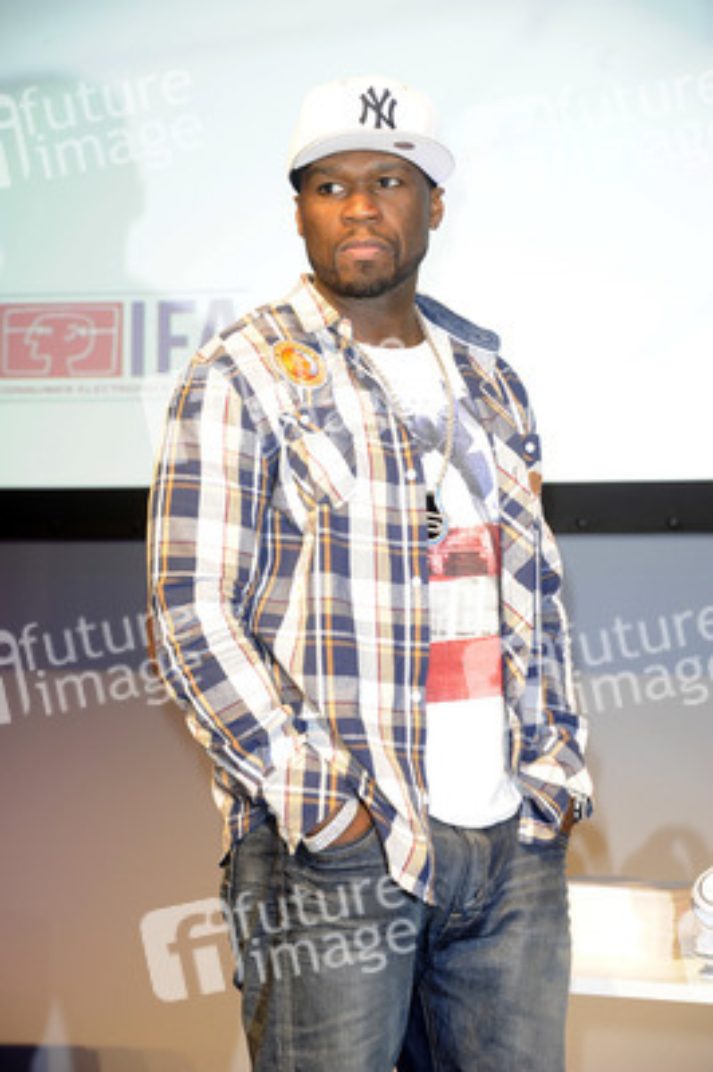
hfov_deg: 13.7
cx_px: 356
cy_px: 536
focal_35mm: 100
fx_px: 2976
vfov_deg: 20.4
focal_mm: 100
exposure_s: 1/100
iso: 1600
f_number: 5.6
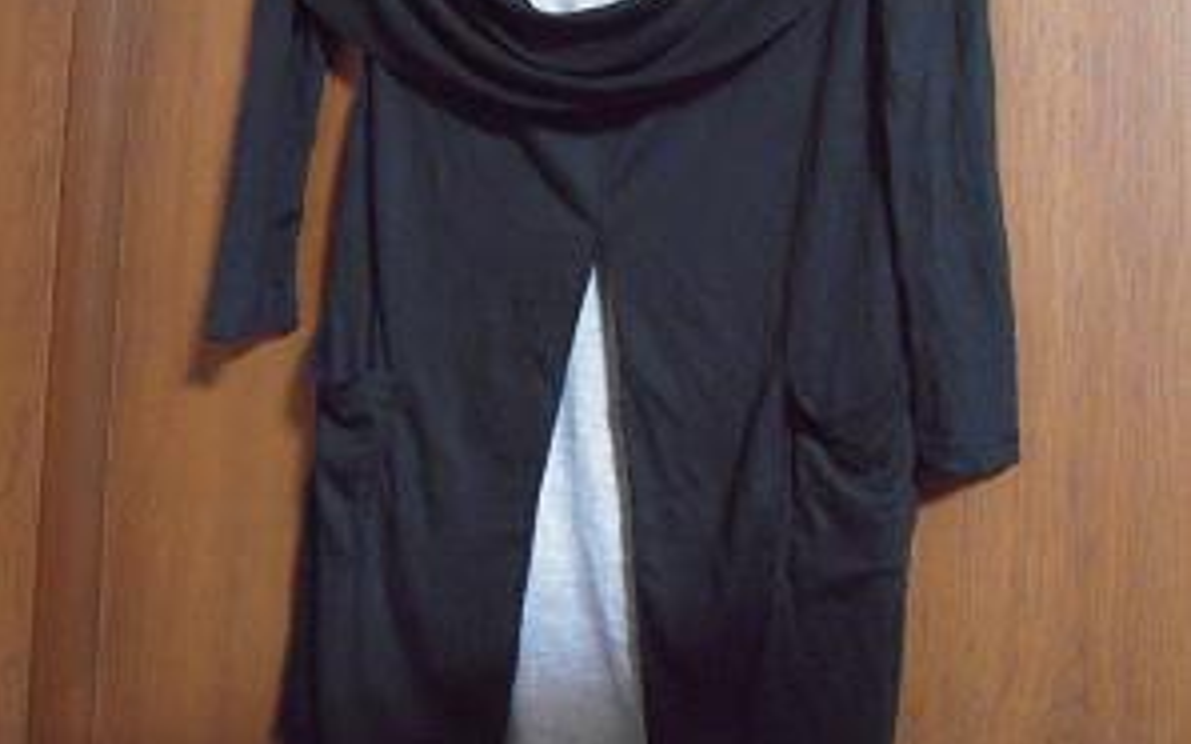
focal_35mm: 40
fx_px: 1298
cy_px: 48
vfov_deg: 30.3
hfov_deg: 49.3
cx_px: 597
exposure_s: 1/25
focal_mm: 5
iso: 1600
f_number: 2.7
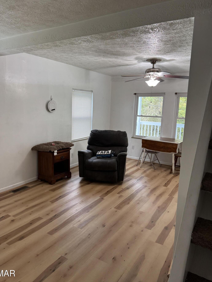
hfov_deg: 53.0
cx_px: 98
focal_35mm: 26
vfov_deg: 67.3
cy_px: 135
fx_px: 212
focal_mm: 6.76
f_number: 1.78
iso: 160
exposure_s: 1/120
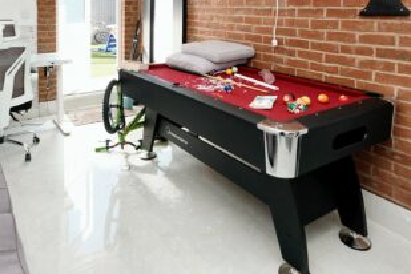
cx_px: 170
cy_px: 24
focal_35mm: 28
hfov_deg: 65.0
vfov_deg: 42.3
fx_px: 320
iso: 200
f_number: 4
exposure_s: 1/90
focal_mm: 10
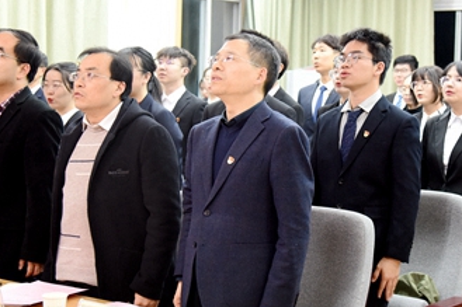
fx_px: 936
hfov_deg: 27.6
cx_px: 286
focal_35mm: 73
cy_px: 123
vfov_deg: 18.6
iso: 2000
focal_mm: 40
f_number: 4.5
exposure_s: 1/50
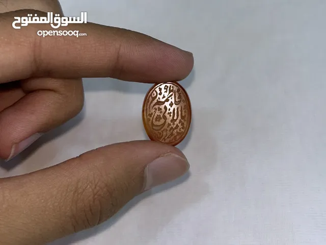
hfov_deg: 67.3
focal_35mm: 26
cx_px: 163
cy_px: 122
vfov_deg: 53.1
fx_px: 245
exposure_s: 1/80
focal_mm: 5.7
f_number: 1.5
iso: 32
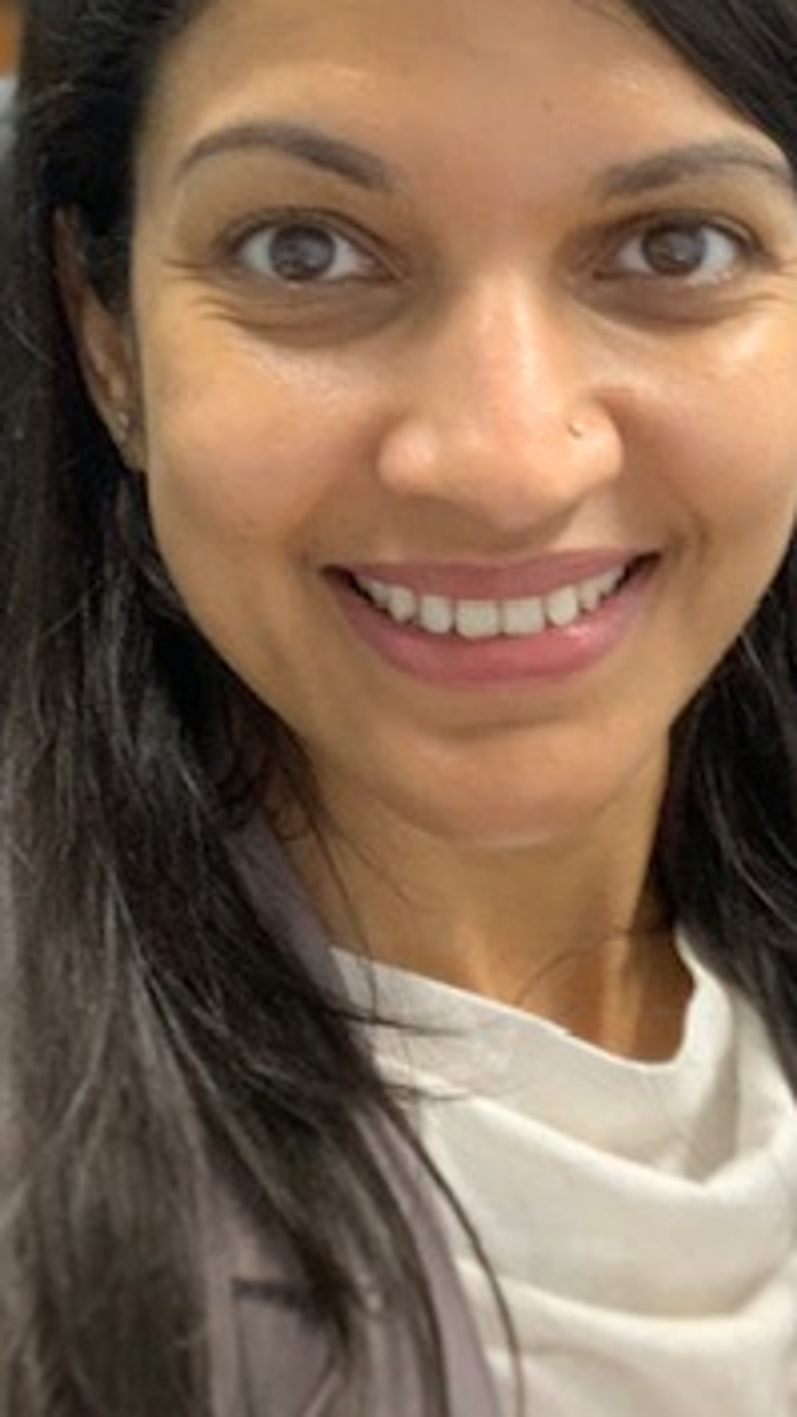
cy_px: 416
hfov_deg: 19.1
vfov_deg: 32.9
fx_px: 2368
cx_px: 477
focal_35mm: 63
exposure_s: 1/33
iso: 320
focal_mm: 2.87
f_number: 2.2
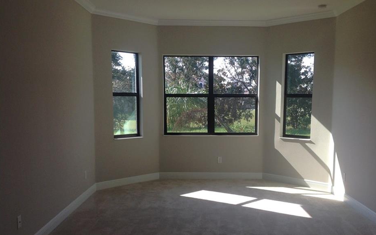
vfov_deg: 31.2
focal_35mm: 41
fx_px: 420
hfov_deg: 48.2
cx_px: 206
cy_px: 142
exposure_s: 1/270
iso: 50
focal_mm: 4.28
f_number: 2.4
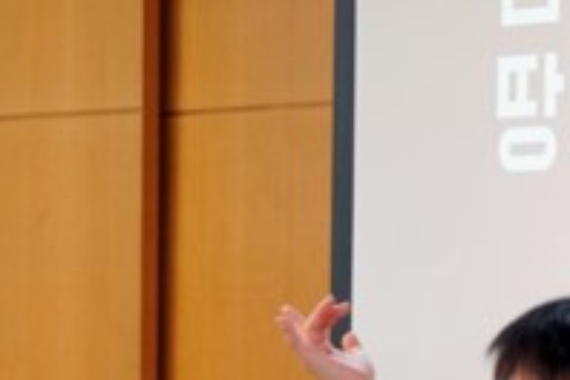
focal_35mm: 318
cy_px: 763
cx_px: -115
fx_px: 5035
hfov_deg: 6.4
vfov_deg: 4.3
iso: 1000
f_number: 4
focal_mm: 70
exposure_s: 1/160
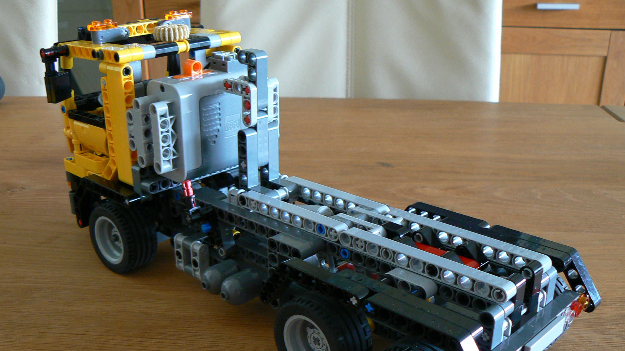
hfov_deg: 50.5
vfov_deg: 29.5
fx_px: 663
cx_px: 313
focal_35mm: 40
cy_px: 229
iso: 100
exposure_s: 1/8
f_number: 2.8
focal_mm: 6
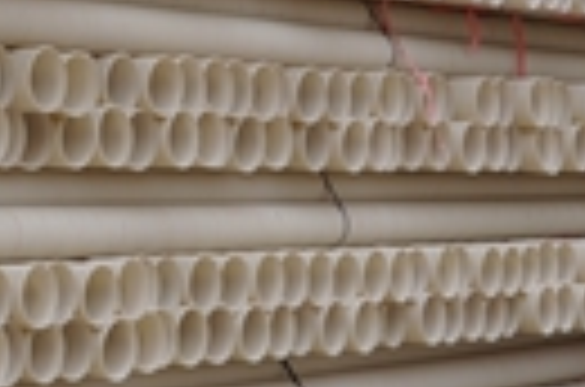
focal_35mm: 165
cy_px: -47
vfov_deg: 8.2
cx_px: -369
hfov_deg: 11.8
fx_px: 2675
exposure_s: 1/200
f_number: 8
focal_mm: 26
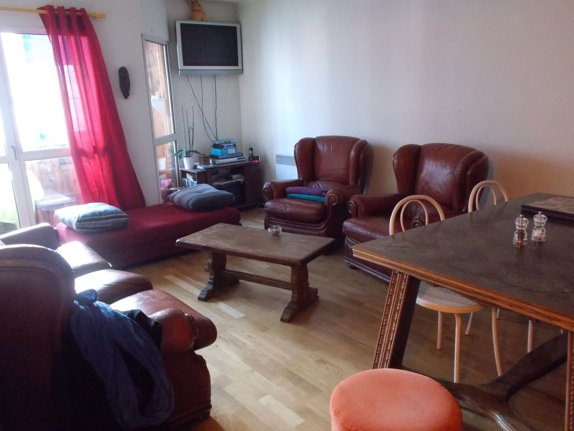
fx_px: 497
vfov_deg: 46.8
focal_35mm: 30
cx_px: 287
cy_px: 216
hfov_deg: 60.0
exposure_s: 1/8
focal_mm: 5.3
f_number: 3.4
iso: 800
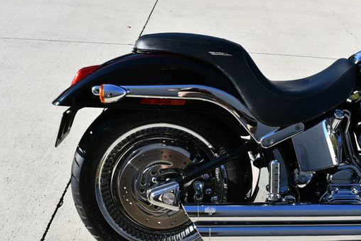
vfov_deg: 29.8
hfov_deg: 43.6
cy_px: 147
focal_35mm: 45
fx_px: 451
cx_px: 194
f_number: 8
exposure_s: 1/250
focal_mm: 18
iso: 160
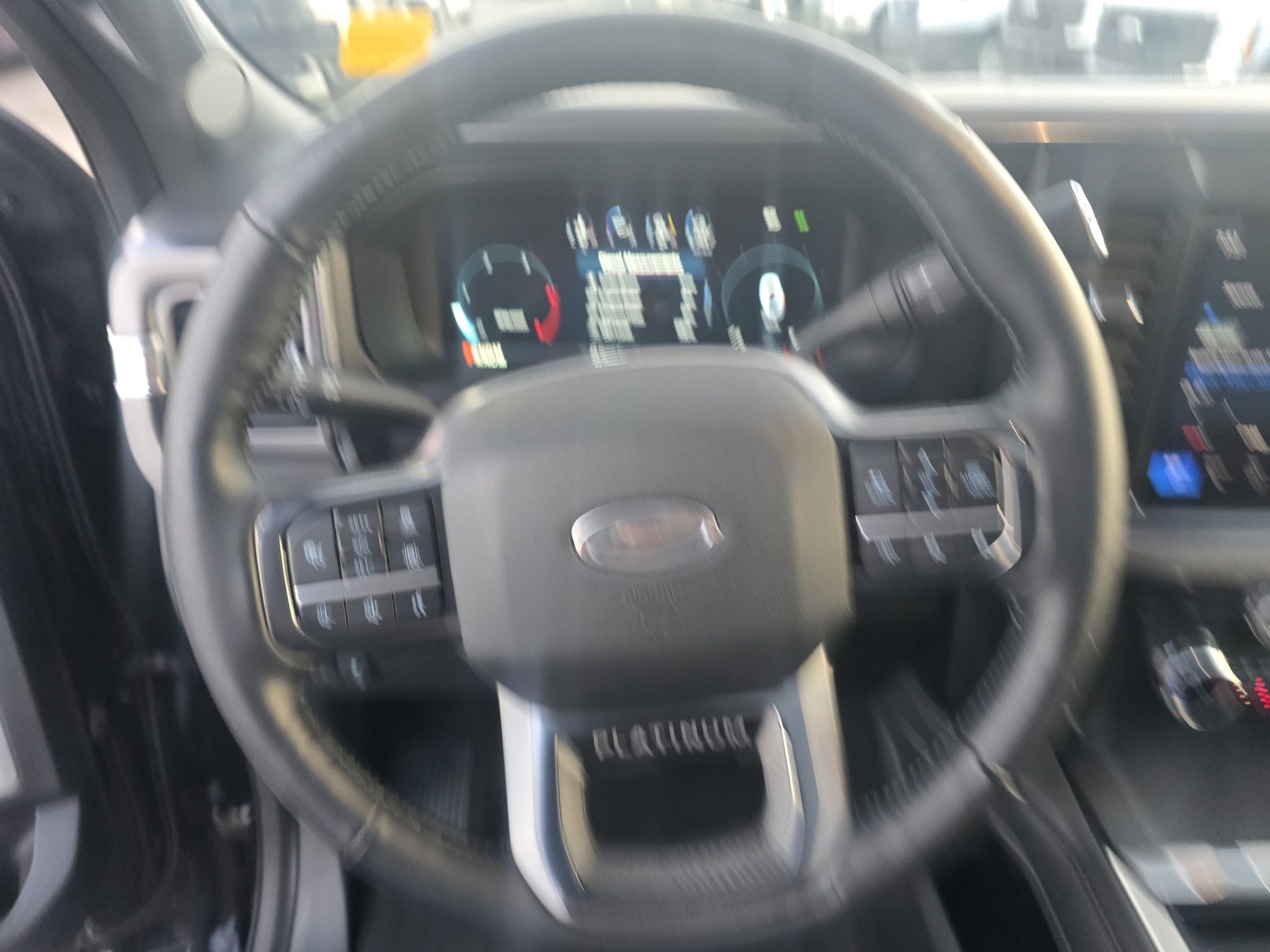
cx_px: 635
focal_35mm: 23
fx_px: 844
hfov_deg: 73.9
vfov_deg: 58.9
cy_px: 476
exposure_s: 1/62.5
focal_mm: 6.3
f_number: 1.7
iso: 400
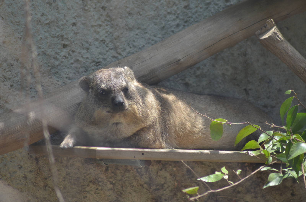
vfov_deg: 3.8
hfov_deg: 5.7
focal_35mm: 360
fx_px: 3054
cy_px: 101
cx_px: 153
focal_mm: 240
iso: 560
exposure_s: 1/1000
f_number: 5
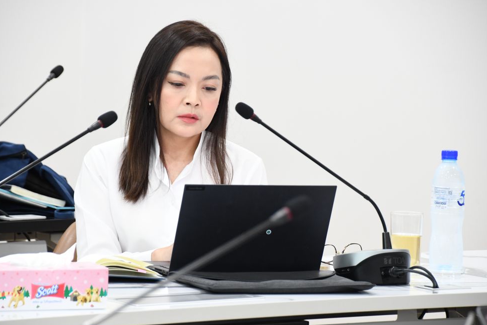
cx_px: 234
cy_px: 165
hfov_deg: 9.7
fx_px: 2868
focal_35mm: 212
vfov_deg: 6.5
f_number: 6
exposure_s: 1/30
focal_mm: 135
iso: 2000
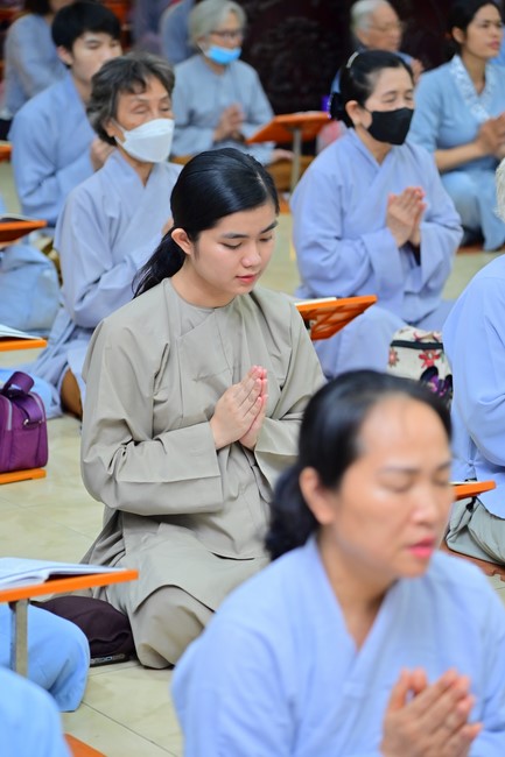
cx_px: 252
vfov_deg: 17.1
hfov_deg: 11.4
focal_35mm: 120
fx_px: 2526
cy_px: 378
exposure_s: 1/80
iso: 1250
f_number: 4
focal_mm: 120
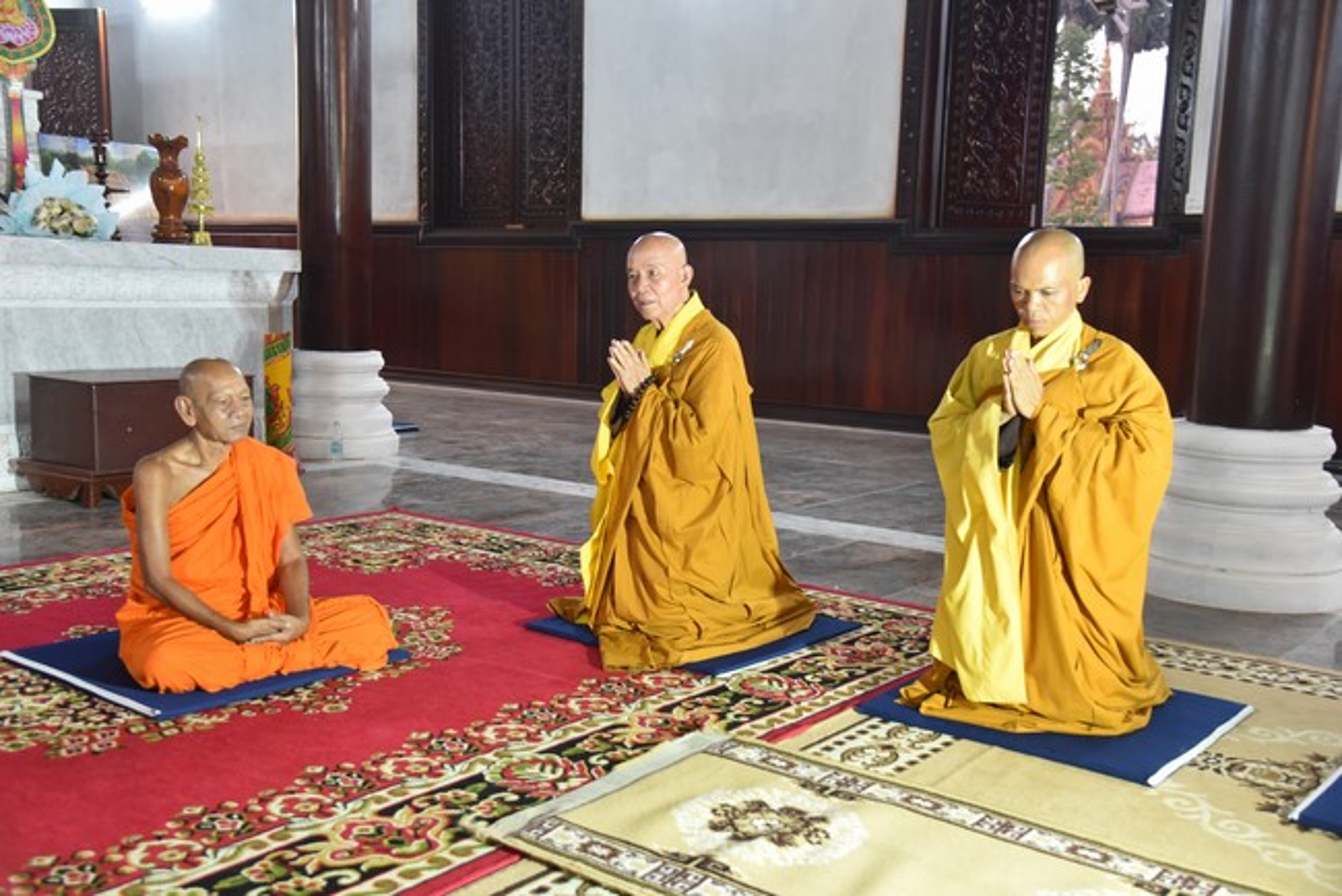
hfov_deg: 50.7
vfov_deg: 35.1
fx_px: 1417
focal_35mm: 38
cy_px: 448
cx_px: 671
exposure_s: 1/60
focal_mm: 38
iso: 3200
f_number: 4
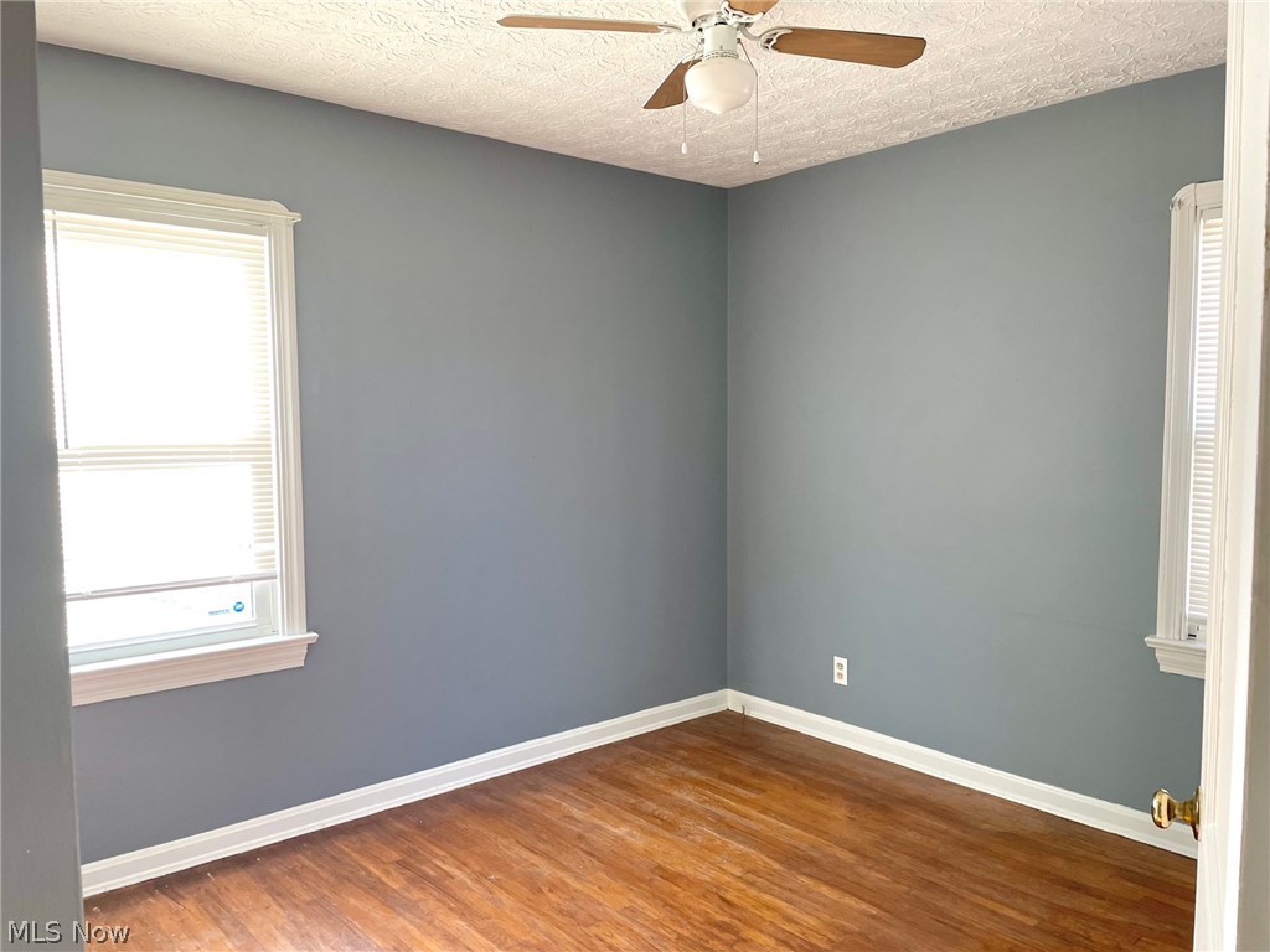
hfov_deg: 67.3
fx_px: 954
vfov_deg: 53.1
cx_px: 635
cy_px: 476
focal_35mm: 26
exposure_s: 1/120
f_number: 1.6
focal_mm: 4.2
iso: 125
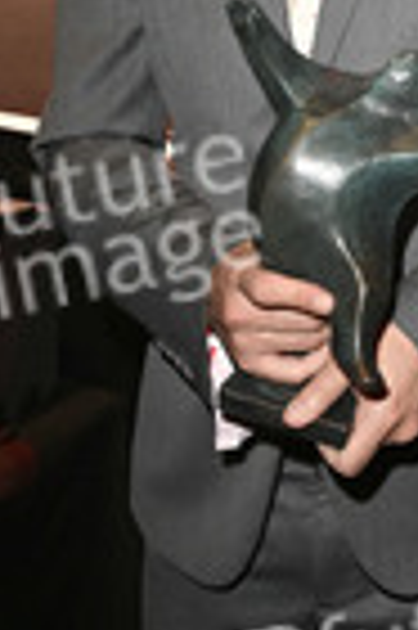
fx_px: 1397
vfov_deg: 24.4
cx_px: 521
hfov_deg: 16.2
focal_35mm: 80
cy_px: 18
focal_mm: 28
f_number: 5.6
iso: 1250
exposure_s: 1/60
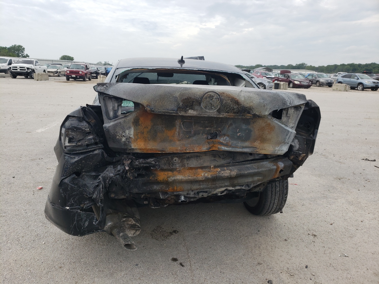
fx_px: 285
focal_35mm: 26
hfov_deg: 67.3
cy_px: 142
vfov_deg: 53.1
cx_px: 190
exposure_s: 1/2000
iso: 50
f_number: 1.5
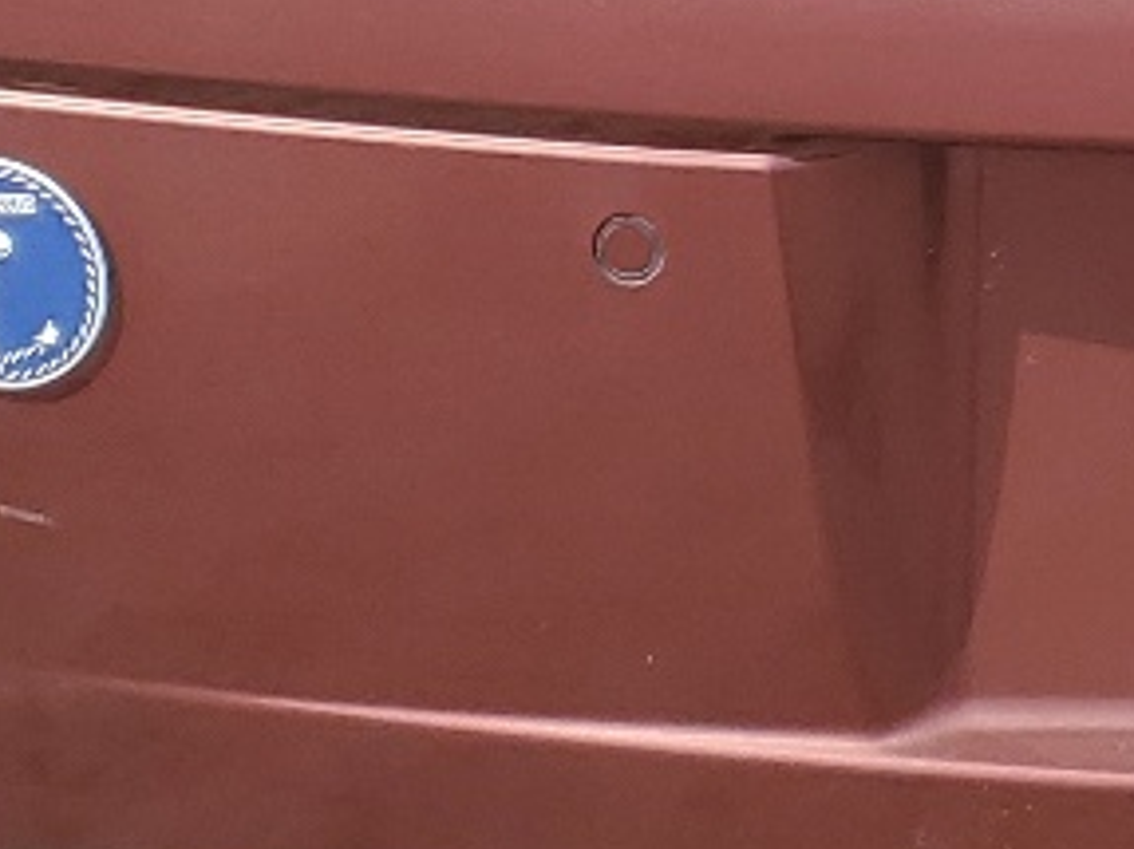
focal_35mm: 145
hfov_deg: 12.6
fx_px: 4748
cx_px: 1904
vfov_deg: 9.8
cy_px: -584
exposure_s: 1/2500
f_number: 1.5
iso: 50
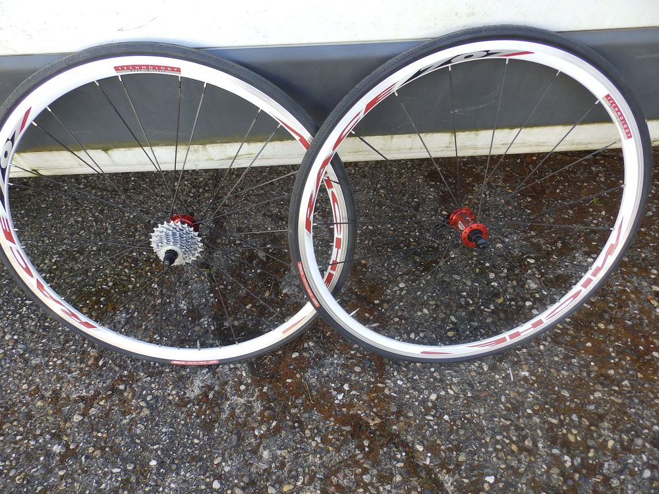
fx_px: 419
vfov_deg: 61.1
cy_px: 247
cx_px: 330
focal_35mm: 22
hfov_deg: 76.4
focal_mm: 4
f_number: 3.4
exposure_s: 1/50
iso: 80
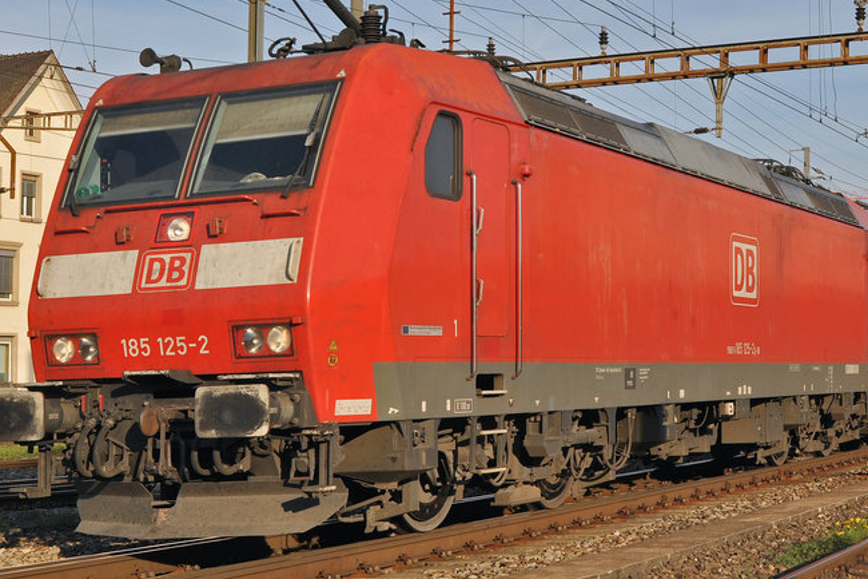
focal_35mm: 72
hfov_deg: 28.0
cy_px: 195
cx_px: 497
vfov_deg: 18.9
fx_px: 1735
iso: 250
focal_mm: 26
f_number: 7.1
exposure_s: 1/800
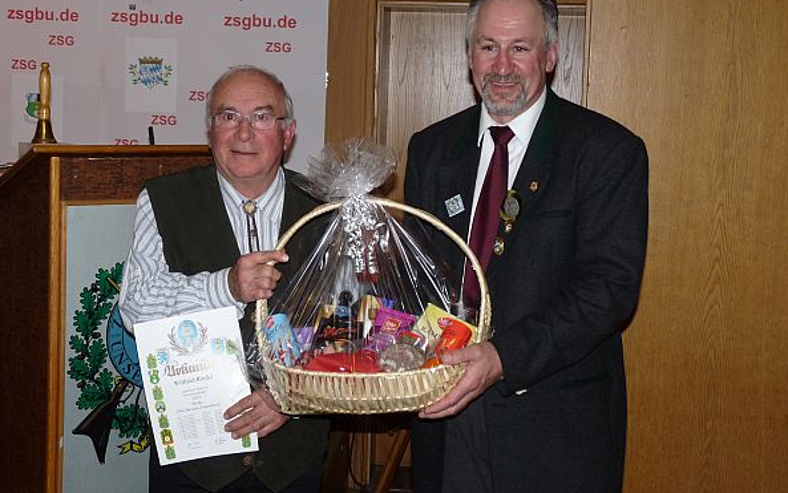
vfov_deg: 22.0
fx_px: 1267
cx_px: 396
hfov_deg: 34.5
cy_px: 202
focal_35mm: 59
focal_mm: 9.8
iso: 160
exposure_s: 1/30
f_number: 3.2
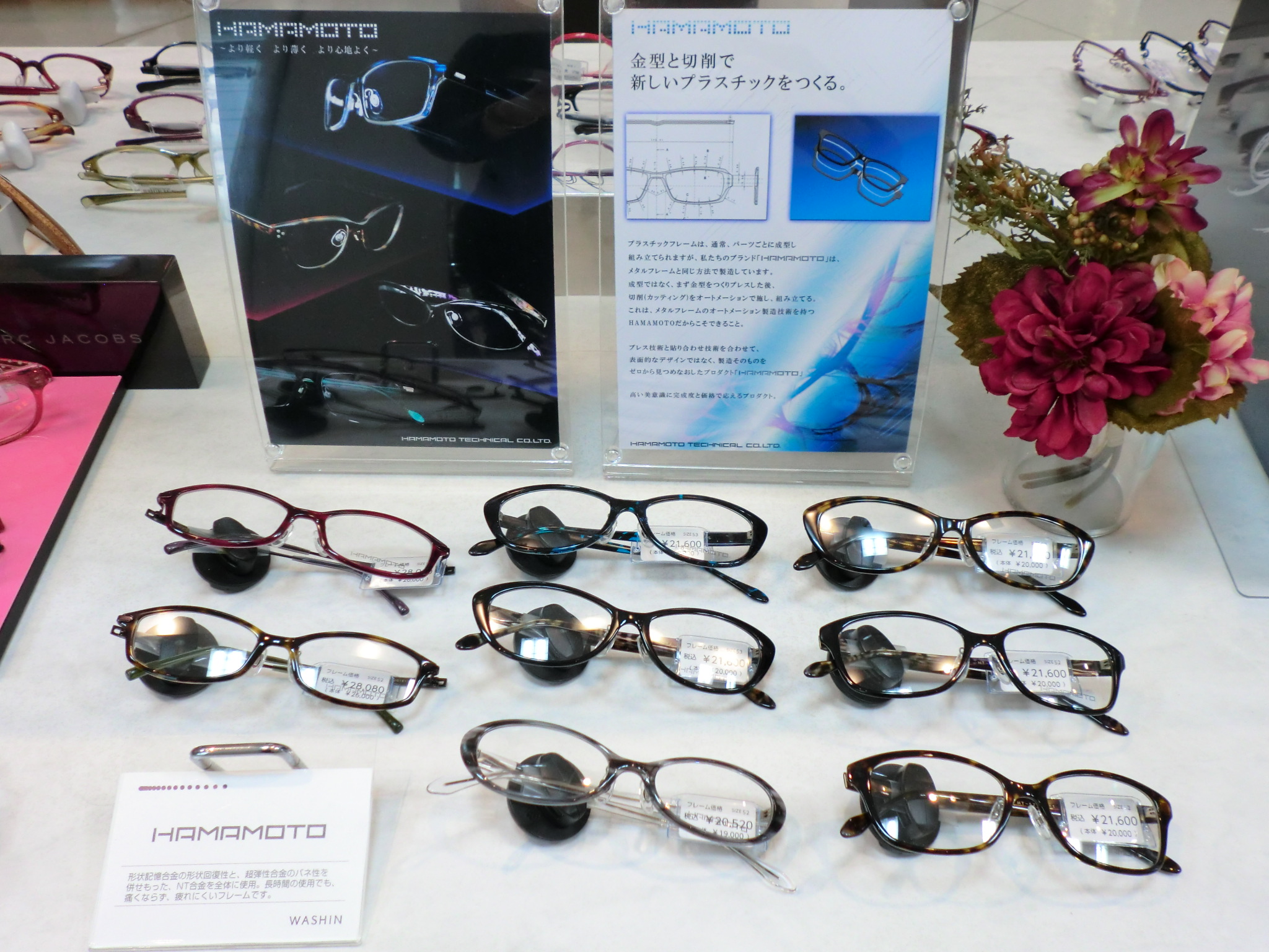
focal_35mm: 32
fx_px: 1173
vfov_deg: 44.2
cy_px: 476
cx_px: 634
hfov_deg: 56.8
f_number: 3.5
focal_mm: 5.8
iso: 125
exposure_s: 1/60
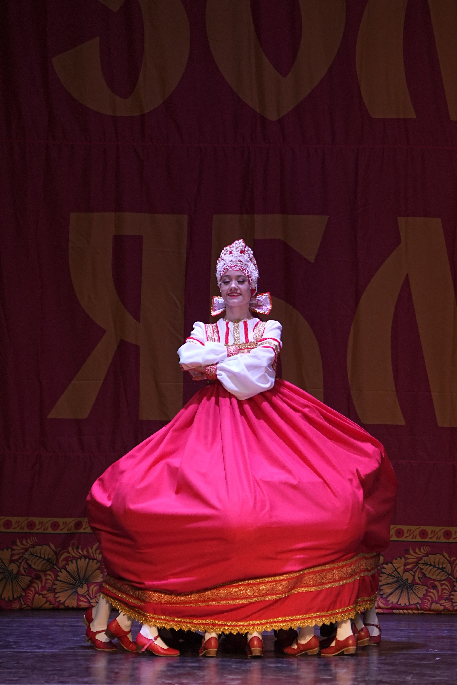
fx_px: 4855
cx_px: 228
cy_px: 342
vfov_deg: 8.1
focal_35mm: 255
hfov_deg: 5.4
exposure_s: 1/400
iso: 1600
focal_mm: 170
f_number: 2.8
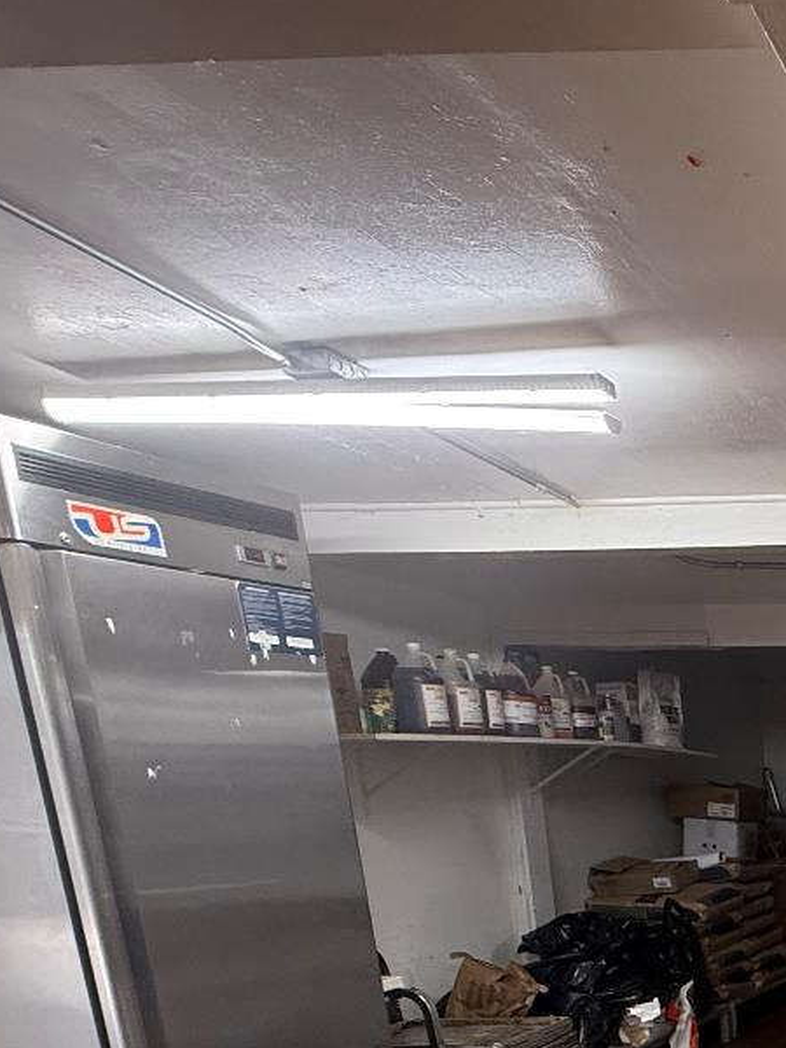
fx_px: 1060
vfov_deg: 46.6
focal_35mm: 35
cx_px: 1148
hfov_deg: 28.4
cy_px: 974
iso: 320
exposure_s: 1/120
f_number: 2.2
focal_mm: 2.22
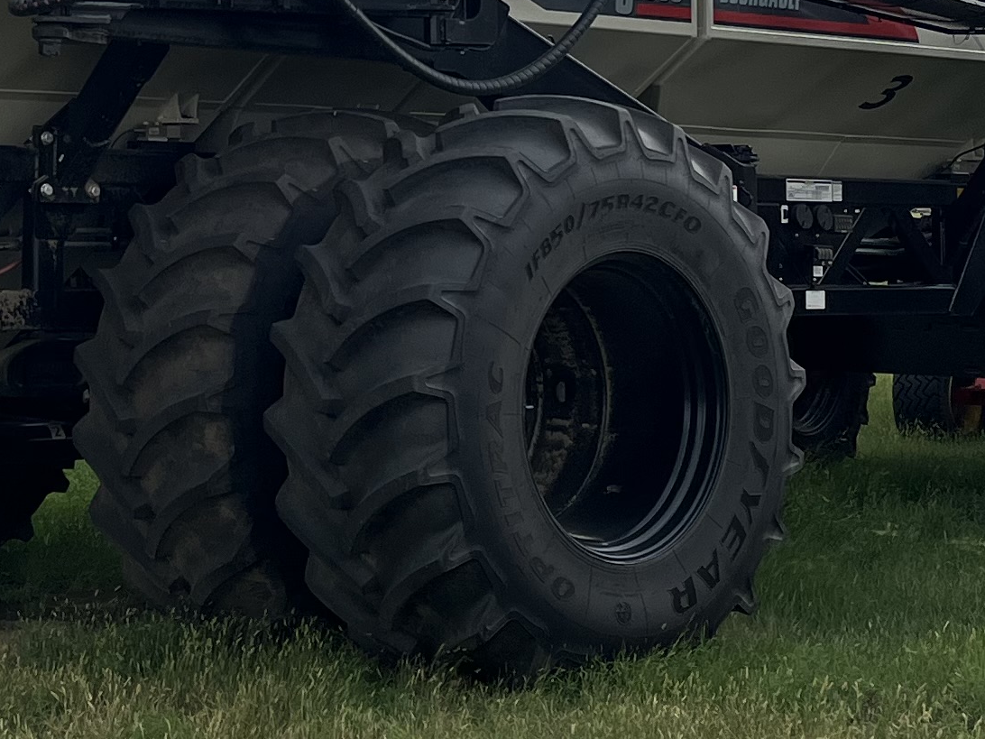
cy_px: 24
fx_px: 2732
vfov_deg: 15.2
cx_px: 315
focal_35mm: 96
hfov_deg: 20.4
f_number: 1.6
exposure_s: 1/3876
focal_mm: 5.1
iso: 50
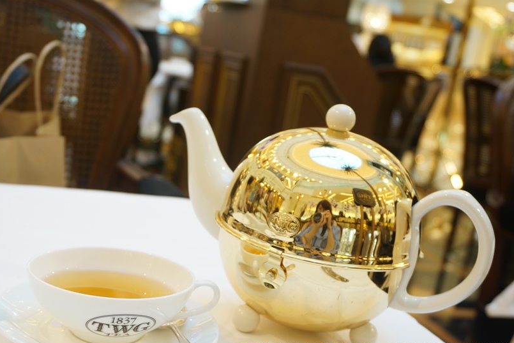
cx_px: 228
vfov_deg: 28.2
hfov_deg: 41.3
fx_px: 680
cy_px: 216
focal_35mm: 48
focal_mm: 25
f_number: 4.5
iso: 200
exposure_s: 1/13
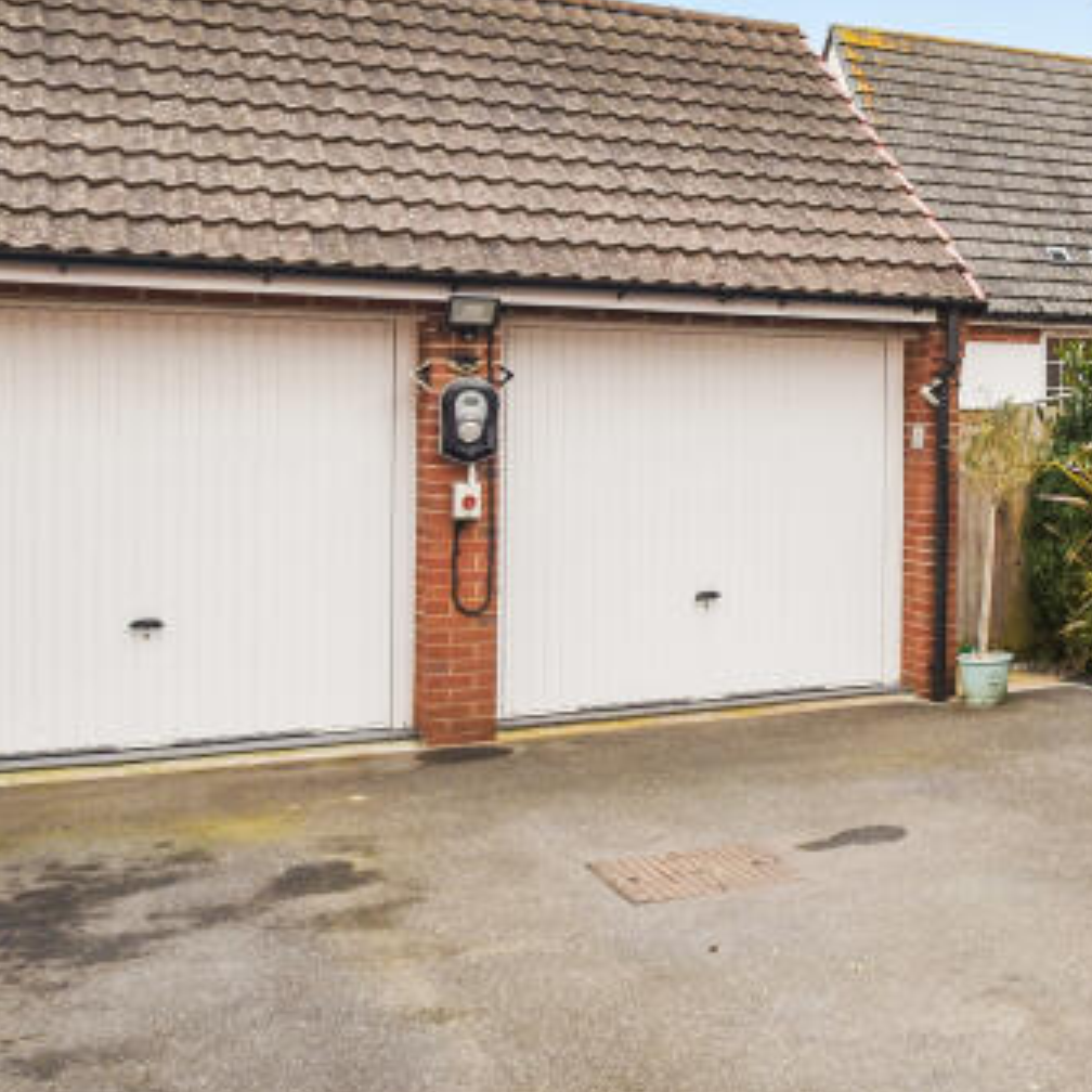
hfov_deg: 31.9
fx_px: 1593
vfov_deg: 35.9
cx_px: 1294
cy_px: 141
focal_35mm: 45
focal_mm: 11.5
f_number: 6.3
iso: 200
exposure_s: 1/250
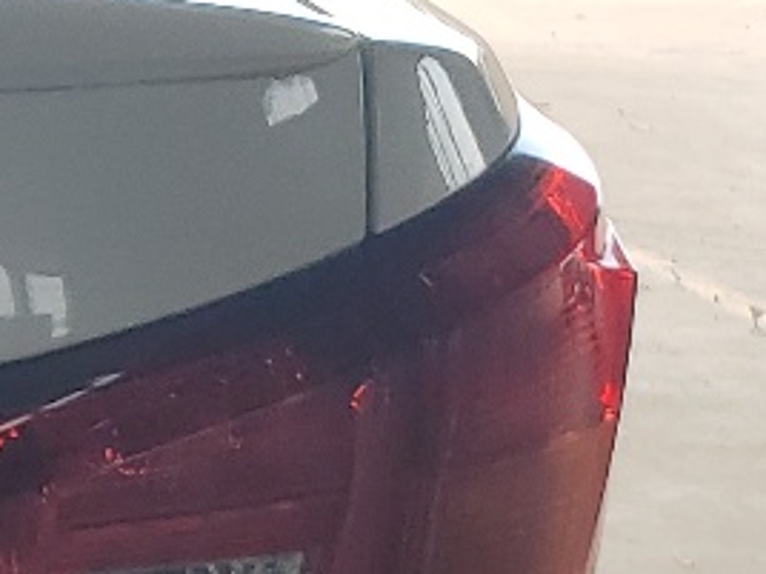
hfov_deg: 10.2
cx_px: -1358
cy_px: 717
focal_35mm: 155
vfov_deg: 9.4
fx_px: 3430
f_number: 1.5
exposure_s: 1/385
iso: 50
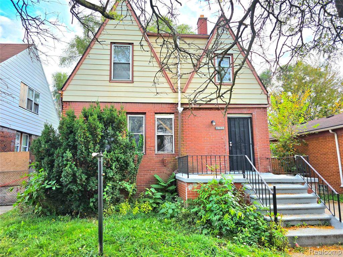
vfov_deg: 58.9
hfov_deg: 73.9
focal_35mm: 23
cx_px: 172
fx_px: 228
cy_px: 128
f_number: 1.7
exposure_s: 1/2500
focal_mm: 6.3
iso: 80
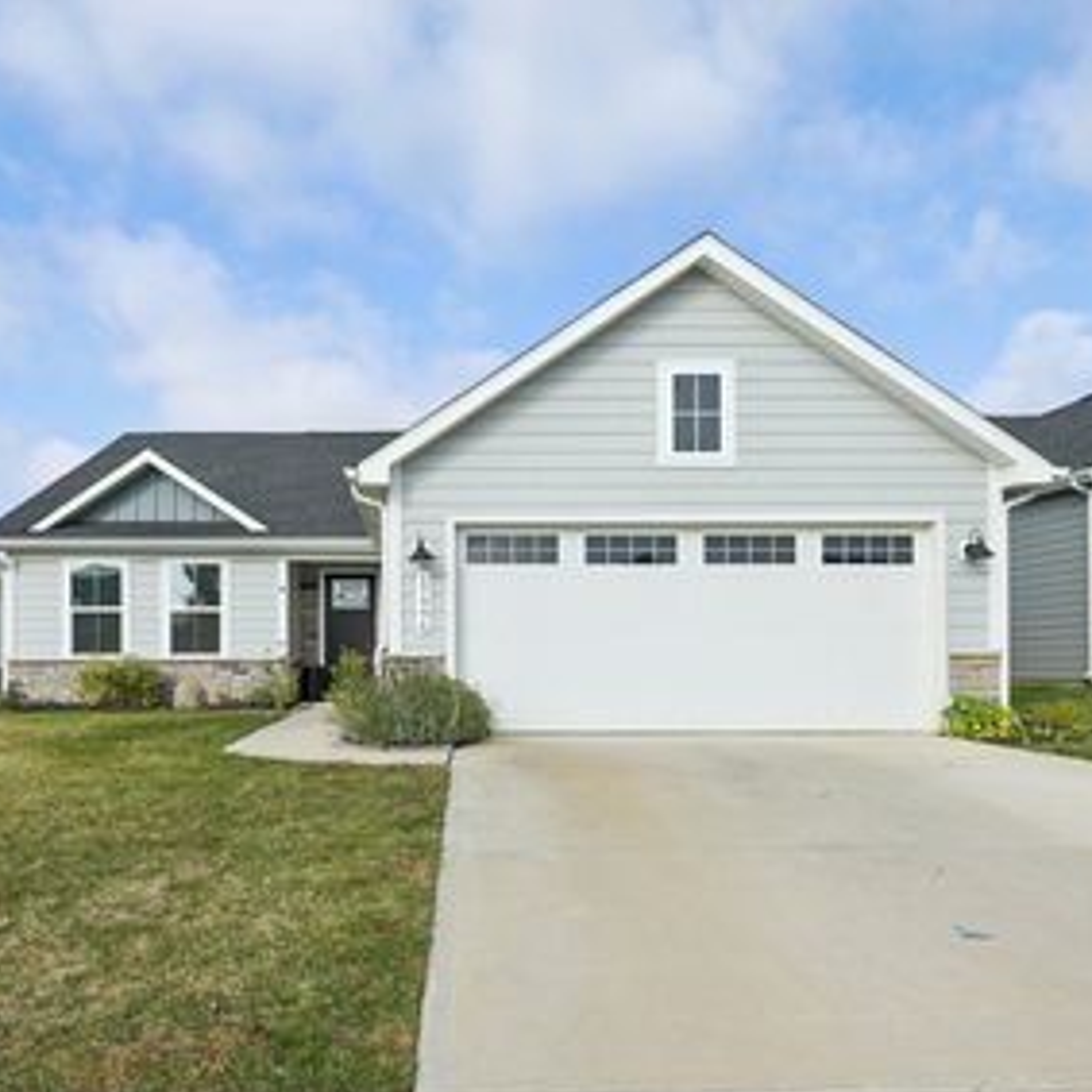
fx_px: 857
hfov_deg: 64.4
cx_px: 432
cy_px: 639
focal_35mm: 24
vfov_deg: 64.6
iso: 100
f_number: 8
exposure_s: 1/320
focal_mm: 16
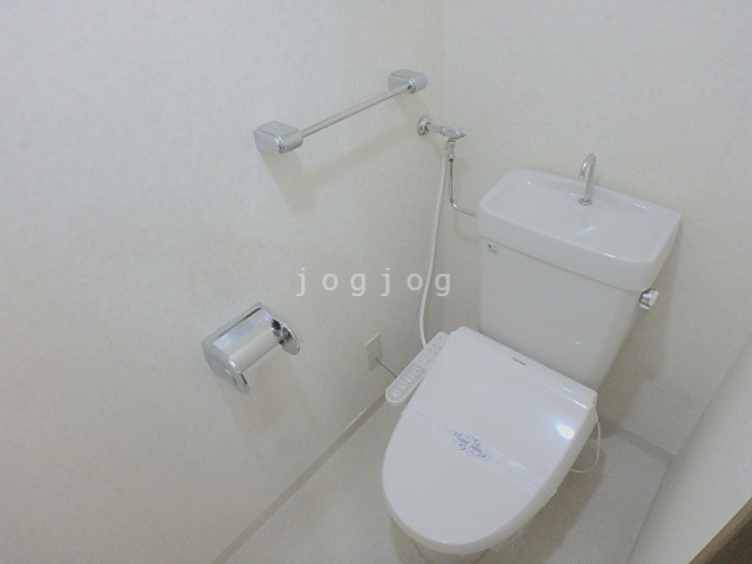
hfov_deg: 79.0
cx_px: 376
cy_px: 282
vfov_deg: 63.4
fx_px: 456
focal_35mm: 21
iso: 250
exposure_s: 1/30
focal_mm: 3.7
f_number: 3.5
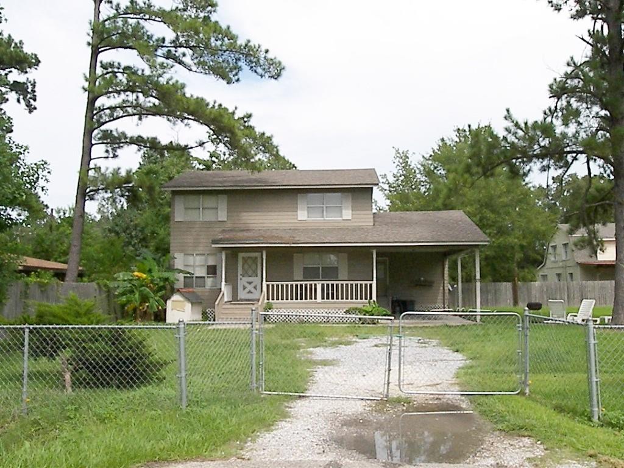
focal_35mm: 32
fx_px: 577
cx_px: 312
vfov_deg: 44.2
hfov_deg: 56.8
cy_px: 234
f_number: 5.6
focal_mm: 6.8
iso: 400
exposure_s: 1/3200
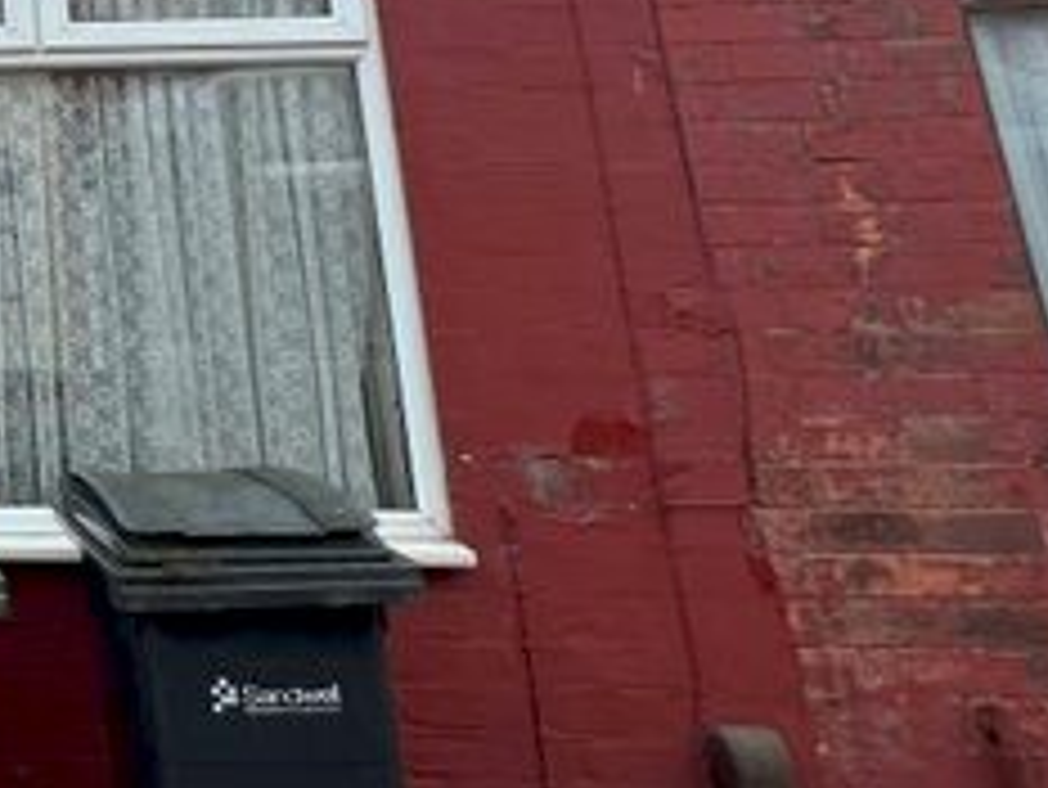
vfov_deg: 33.6
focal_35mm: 39
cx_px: -351
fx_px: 1181
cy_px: -2
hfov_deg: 33.3
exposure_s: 1/206
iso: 32
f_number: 1.8
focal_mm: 1.57
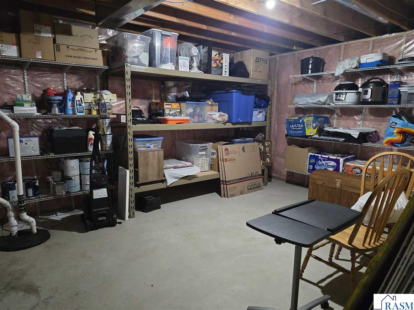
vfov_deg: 58.9
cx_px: 207
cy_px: 155
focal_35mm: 23
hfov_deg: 73.9
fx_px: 275
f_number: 1.7
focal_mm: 6.3
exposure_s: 1/60
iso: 1250
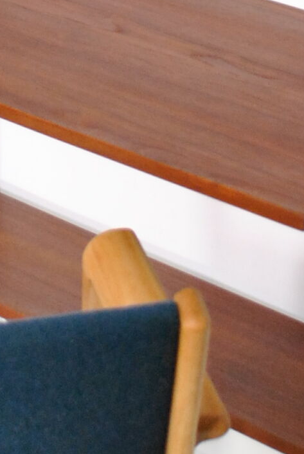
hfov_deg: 9.3
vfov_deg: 13.4
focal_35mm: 148
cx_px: 26
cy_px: -100
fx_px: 1868
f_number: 3.5
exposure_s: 1/30
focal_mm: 18
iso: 560
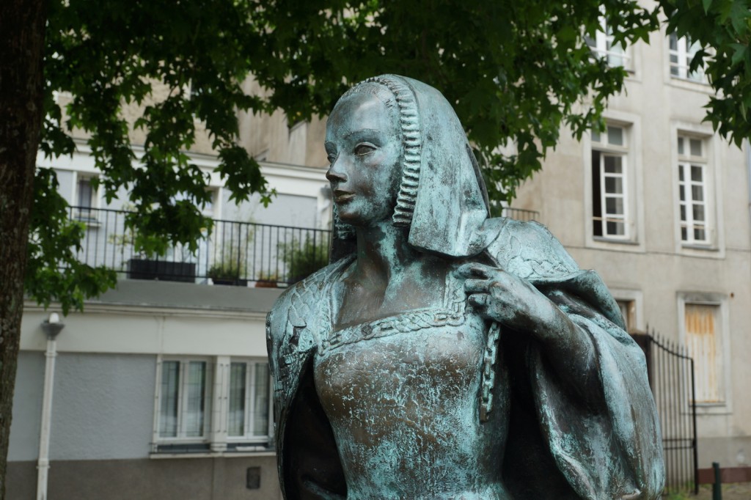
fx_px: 876
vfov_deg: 31.9
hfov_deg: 46.4
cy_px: 250
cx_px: 376
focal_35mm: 42
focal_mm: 28
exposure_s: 1/200
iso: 100
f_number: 4.5
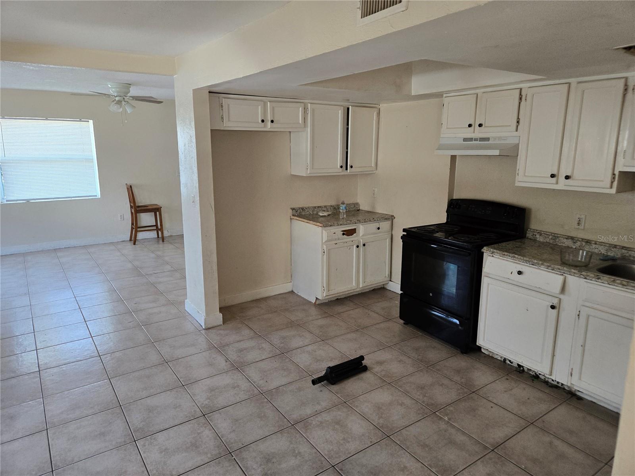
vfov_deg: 58.9
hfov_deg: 73.9
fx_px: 422
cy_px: 238
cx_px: 318
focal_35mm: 23
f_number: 1.8
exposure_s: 1/120
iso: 250
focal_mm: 5.4
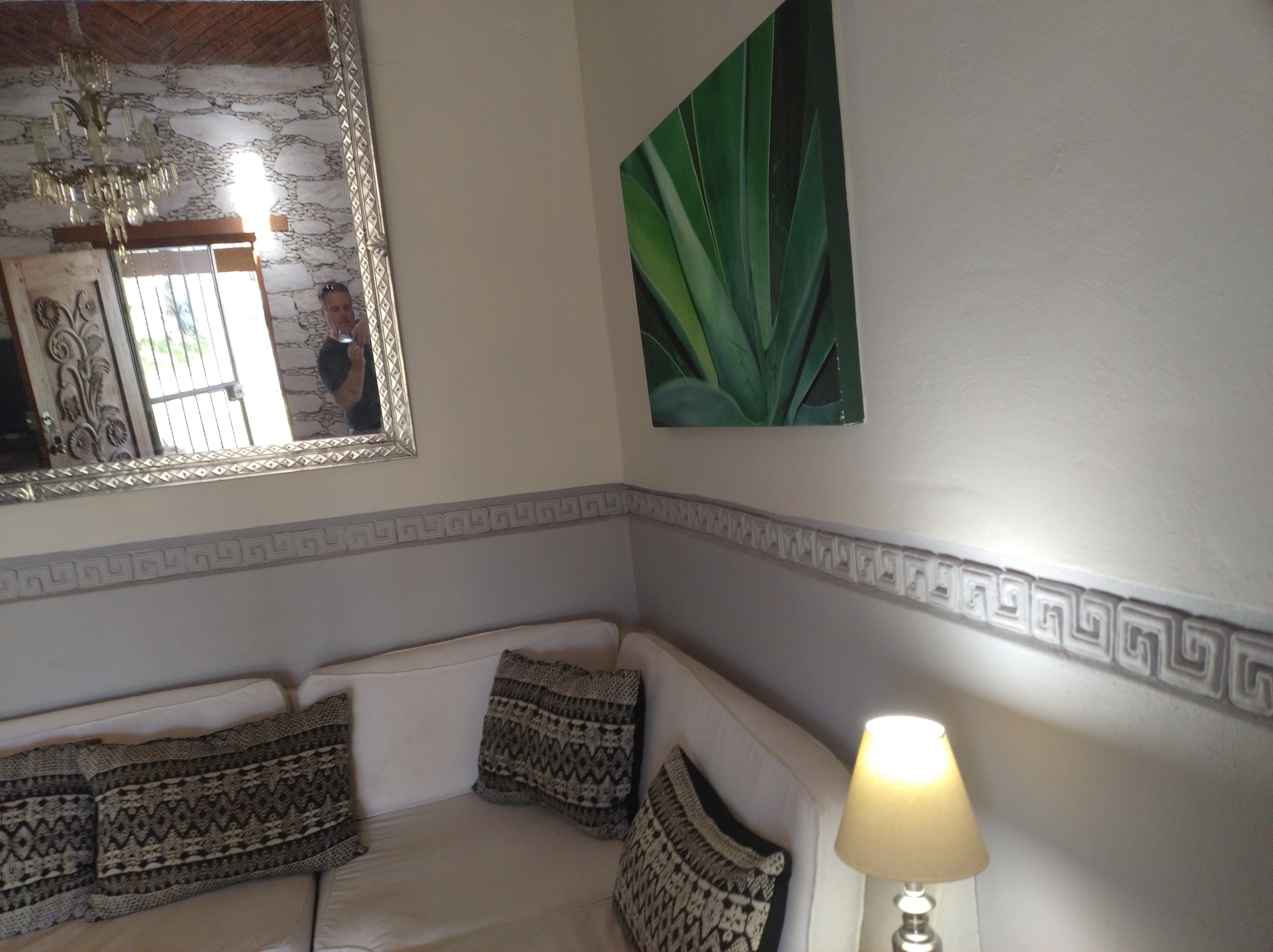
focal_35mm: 25
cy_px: 476
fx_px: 919
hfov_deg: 69.4
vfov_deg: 54.8
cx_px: 636
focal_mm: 4.71
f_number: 1.7
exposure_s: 1/40
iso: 313
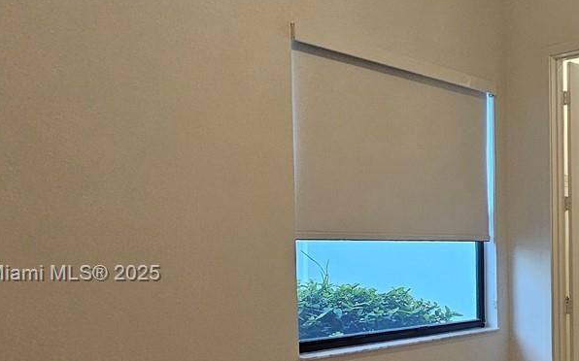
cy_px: 275
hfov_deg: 42.4
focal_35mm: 37
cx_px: 627
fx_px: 584
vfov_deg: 33.7
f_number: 2.2
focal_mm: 2.2
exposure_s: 1/60
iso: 250
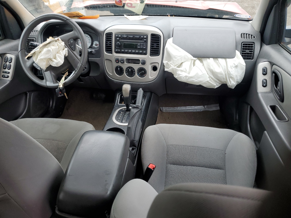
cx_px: 146
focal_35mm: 26
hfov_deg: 67.3
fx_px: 219
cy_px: 109
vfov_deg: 53.1
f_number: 1.5
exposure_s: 1/156
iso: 50
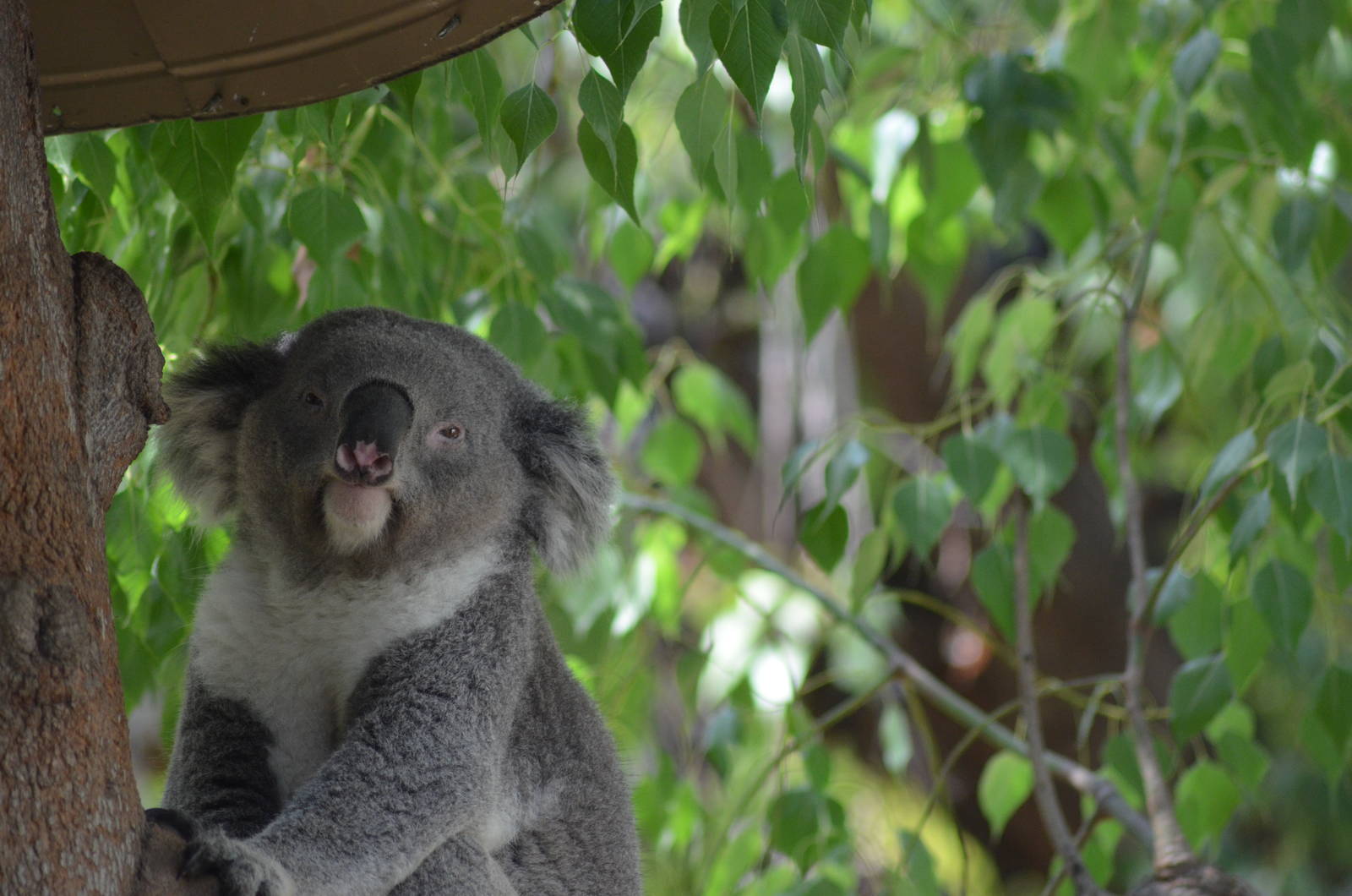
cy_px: 448
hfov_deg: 6.6
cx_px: 676
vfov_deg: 4.3
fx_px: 11806
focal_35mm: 315
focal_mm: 210
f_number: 4.8
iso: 1100
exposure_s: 1/500
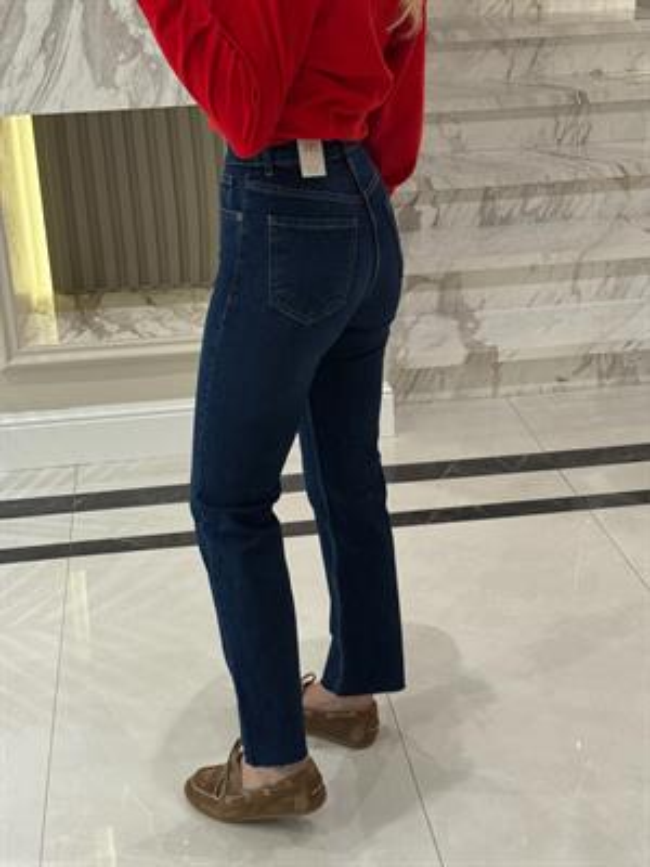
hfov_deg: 30.3
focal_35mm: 48
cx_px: 325
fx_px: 1202
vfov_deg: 39.7
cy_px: 434
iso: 320
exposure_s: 1/100
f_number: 1.78
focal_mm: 6.76
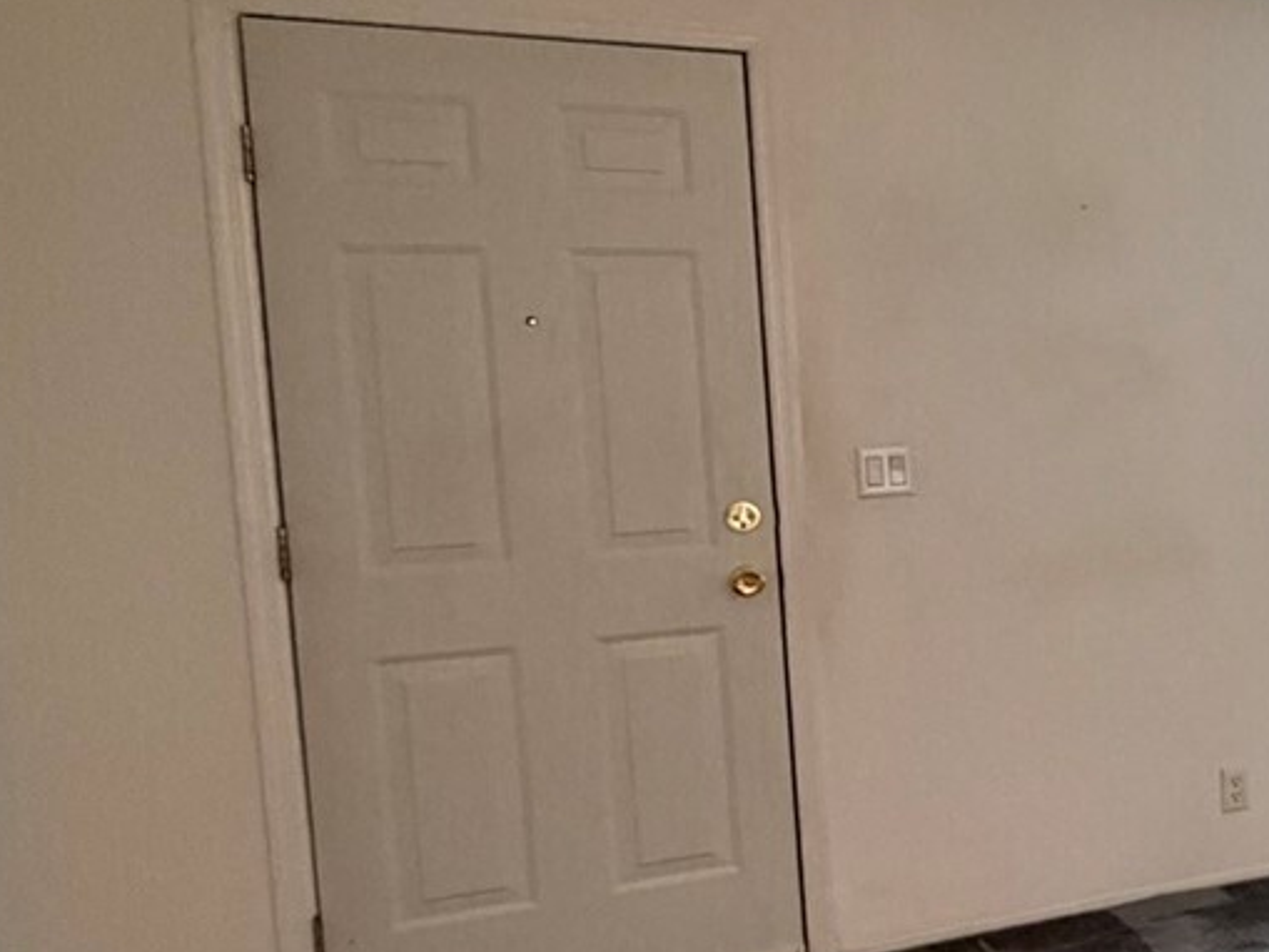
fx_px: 1613
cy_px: 481
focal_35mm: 44
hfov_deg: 30.5
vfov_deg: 32.9
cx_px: 1763
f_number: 2.2
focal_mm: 2.22
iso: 400
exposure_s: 1/60
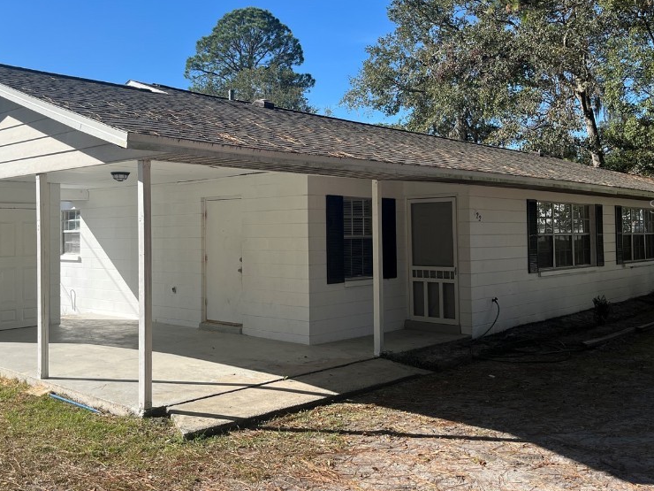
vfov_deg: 39.5
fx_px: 680
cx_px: 280
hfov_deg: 51.2
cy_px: 206
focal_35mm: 36
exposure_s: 1/2632
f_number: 1.6
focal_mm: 5.1
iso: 50
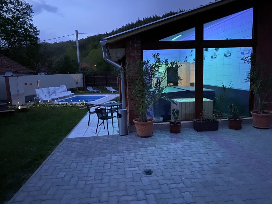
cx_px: 136
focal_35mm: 26
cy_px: 102
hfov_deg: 67.3
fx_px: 204
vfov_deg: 53.1
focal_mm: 4.25
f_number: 1.8
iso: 1250
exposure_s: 1/15
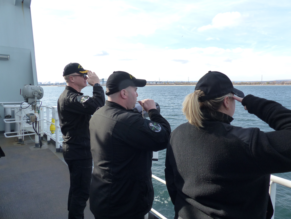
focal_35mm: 25
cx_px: 146
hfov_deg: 69.4
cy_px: 110
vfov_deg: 54.9
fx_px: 210
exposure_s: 1/320
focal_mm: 4.5
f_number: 4
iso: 160
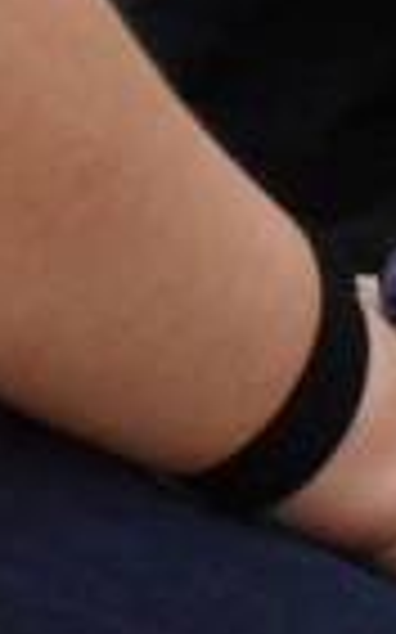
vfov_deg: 4.9
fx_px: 7294
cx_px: 1274
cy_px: -780
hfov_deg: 3.0
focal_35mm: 422
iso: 6400
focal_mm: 38
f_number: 4.5
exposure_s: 1/400
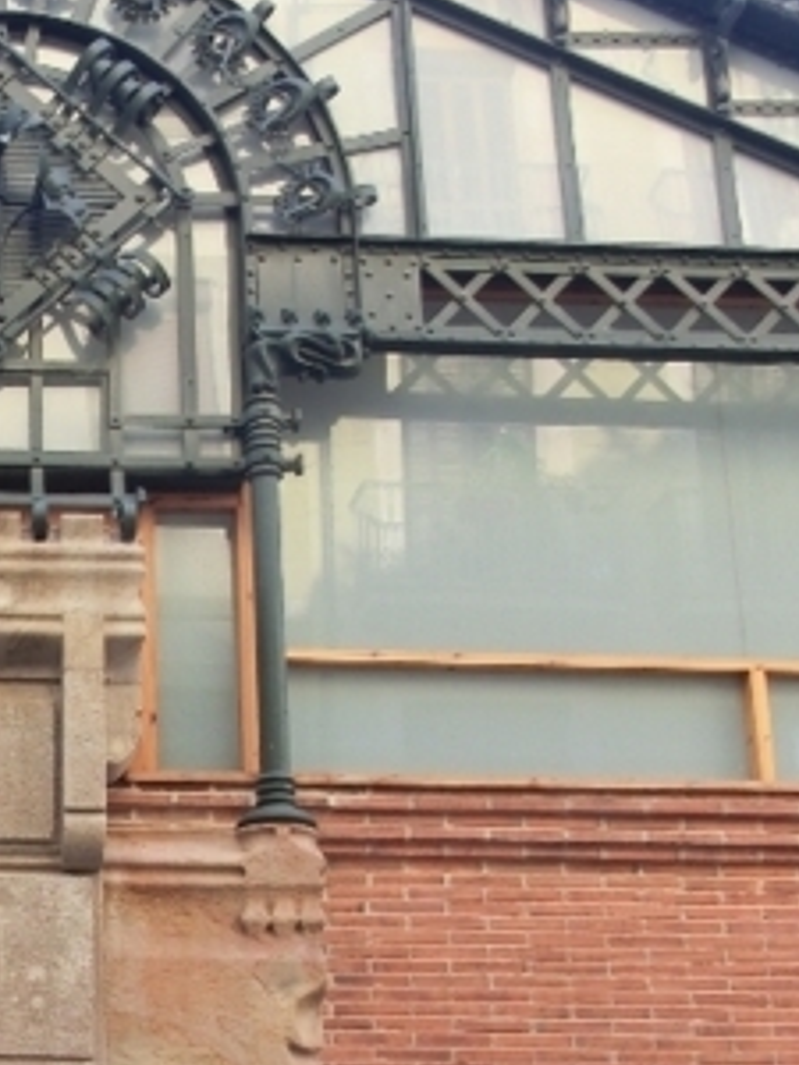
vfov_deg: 29.7
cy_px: 816
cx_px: -110
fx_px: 1970
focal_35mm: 64
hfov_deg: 21.6
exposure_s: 1/80
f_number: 3
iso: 100
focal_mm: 4.24
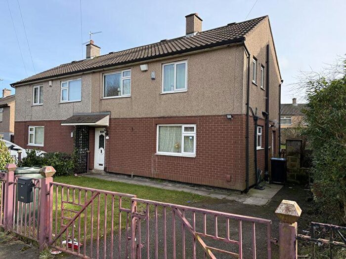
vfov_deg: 56.8
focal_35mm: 24
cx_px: 173
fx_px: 240
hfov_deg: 71.6
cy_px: 130
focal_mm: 6.76
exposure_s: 1/1770
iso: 100
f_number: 1.78
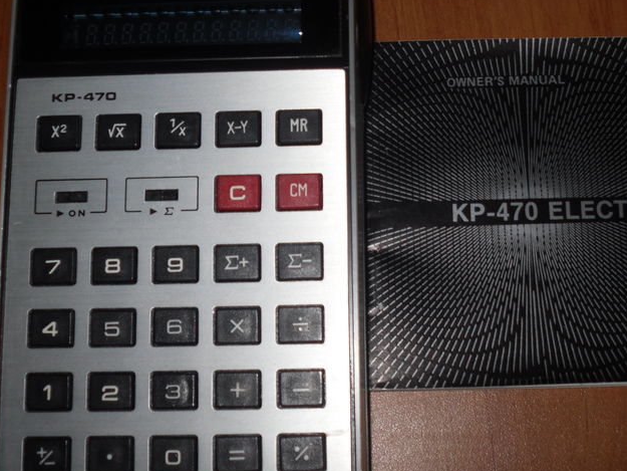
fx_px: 1015
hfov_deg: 33.9
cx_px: 432
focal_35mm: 56
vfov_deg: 26.1
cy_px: 187
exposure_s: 1/45
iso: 80
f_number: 7.6
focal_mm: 6.3
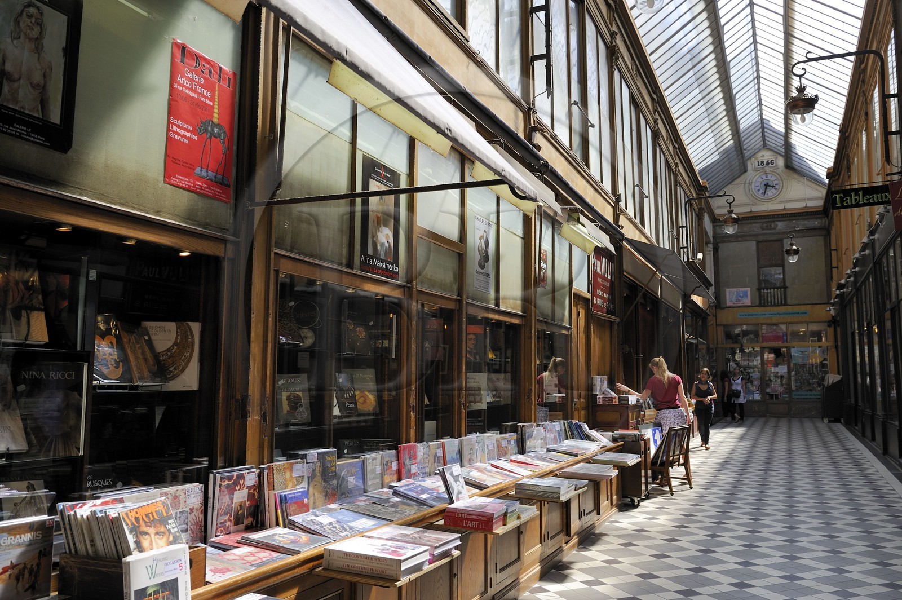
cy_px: 300
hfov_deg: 60.3
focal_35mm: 31
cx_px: 451
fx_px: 776
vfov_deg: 42.3
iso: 200
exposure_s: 1/160
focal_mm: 31
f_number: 6.3
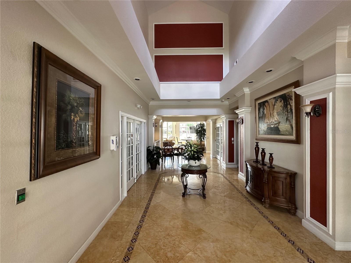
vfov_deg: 85.7
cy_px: 132
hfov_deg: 102.1
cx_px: 176
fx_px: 142
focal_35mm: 14
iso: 320
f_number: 2.2
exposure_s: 1/99
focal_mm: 2.22
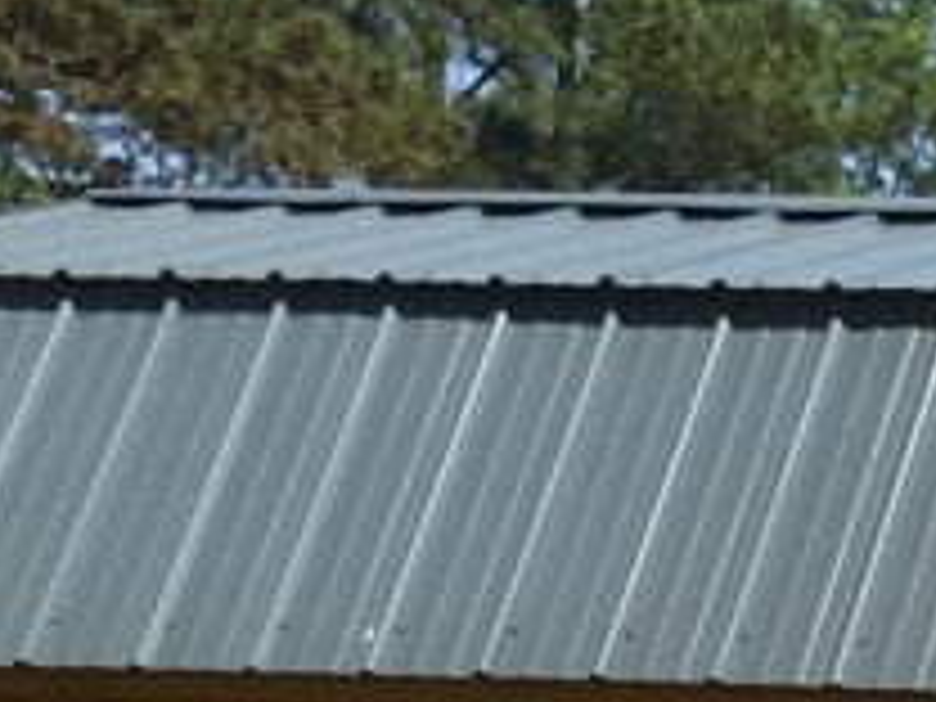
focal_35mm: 167
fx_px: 4516
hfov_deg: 10.0
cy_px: 963
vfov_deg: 8.7
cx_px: 2390
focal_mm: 4.15
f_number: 2.2
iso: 25
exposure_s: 1/1148
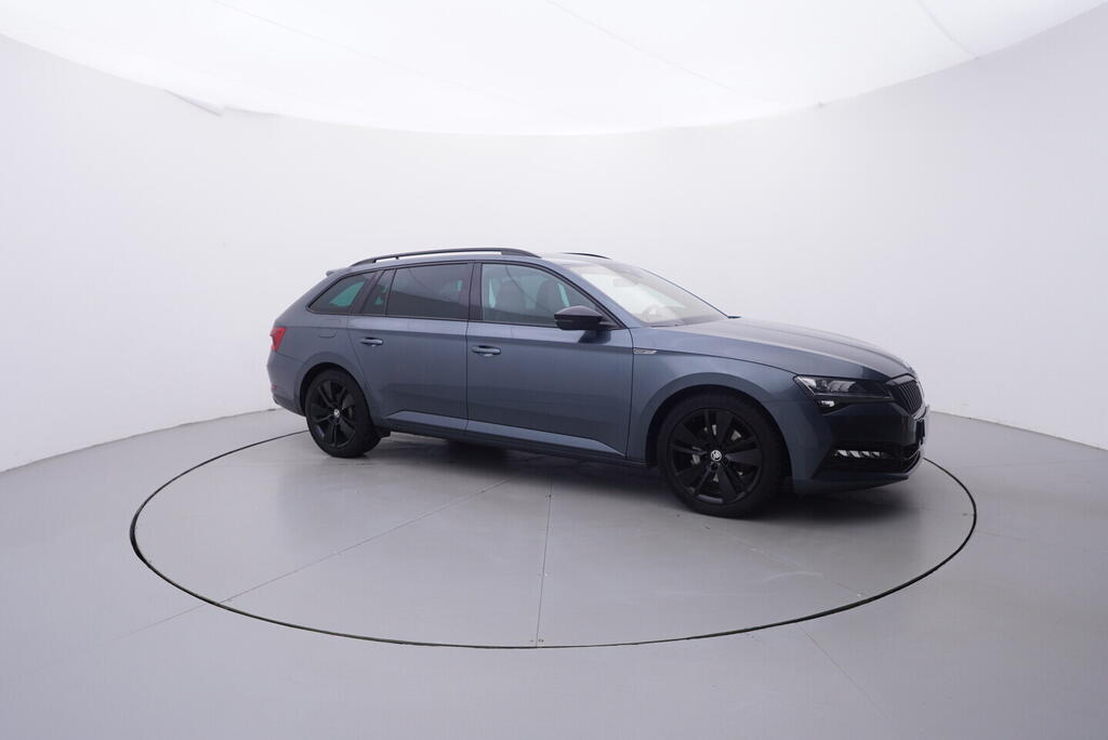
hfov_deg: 77.3
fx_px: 693
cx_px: 554
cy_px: 370
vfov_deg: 56.2
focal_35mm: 22
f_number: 5
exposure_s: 1/80
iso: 200
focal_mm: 15
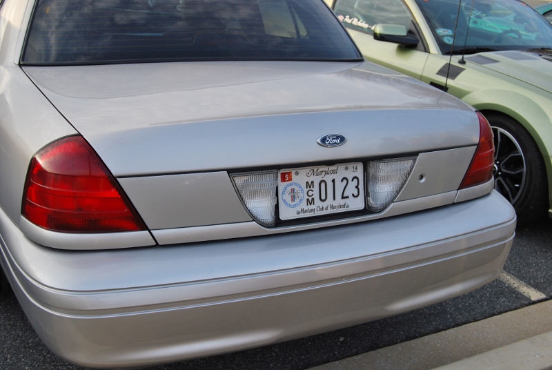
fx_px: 599
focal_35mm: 39
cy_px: 185
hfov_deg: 49.5
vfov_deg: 34.3
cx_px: 276
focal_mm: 26
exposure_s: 1/200
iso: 200
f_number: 7.1
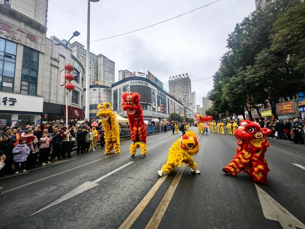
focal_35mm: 13
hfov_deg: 106.2
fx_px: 115
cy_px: 114
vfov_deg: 89.9
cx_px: 152
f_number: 2.2
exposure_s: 1/276
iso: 50
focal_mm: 1.76
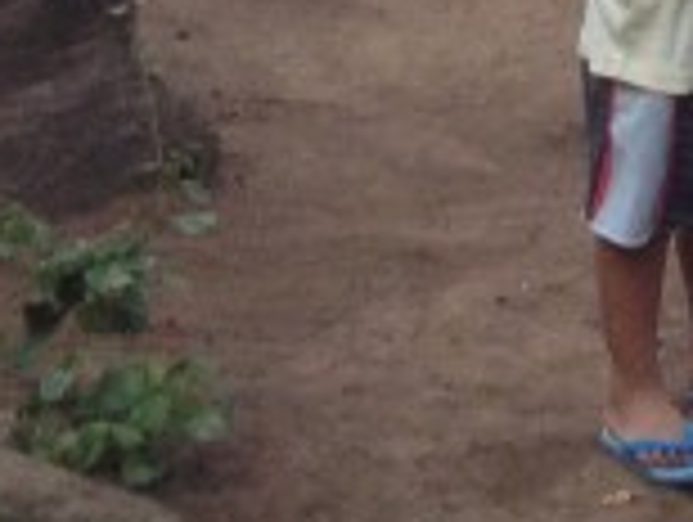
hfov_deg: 8.3
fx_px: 4652
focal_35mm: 232
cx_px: 1026
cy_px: -1107
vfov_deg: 5.9
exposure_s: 1/120
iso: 80
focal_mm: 4.28
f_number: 2.4
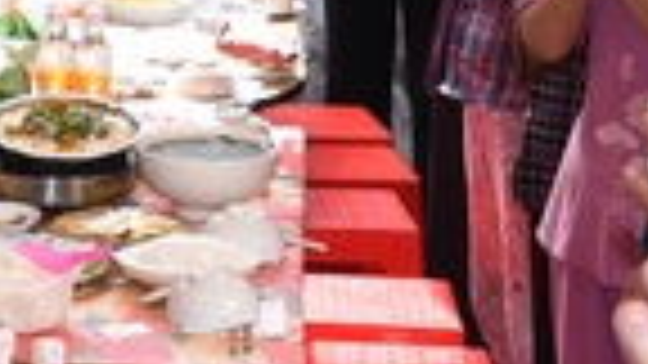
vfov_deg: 8.0
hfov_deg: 14.1
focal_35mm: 151
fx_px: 2595
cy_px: 193
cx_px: 86
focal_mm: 32
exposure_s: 1/60
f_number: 5.6
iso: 500
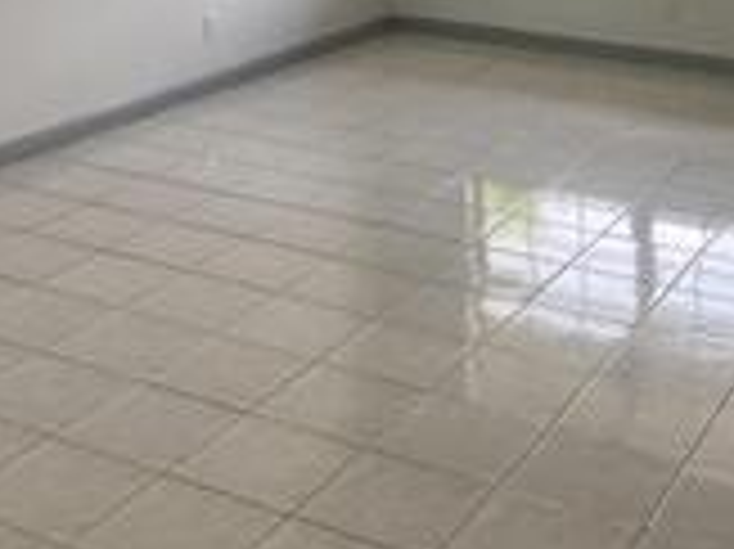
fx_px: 1356
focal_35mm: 64
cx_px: 383
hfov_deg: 30.3
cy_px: -58
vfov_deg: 21.7
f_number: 1.8
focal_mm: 4.25
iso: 50
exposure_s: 1/120
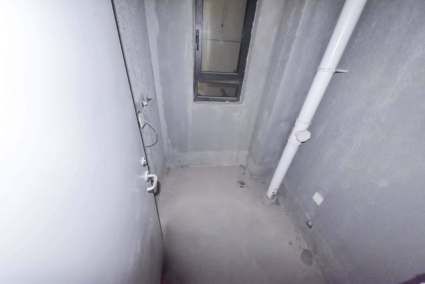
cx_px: 212
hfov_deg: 112.6
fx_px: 142
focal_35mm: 12
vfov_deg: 90.1
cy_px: 142
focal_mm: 12
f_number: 4.5
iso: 12800
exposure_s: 1/80
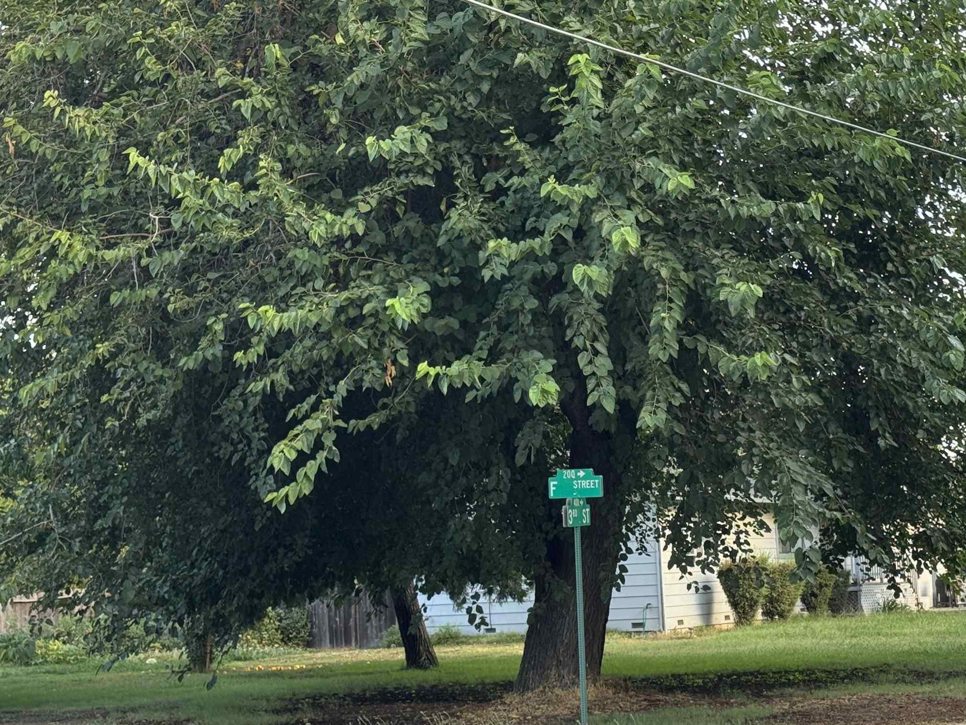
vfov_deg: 20.1
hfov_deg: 26.5
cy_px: 474
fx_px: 2037
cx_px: 635
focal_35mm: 73
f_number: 1.78
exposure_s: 1/121
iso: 100
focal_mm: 6.76
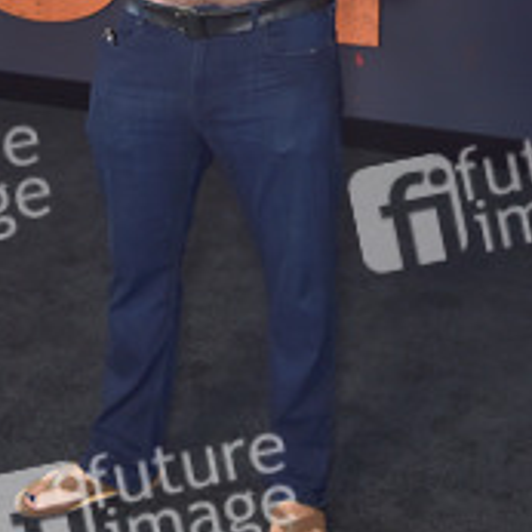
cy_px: 46
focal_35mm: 67
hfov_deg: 25.7
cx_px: 229
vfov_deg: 24.9
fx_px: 1165
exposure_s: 1/250
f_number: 6.3
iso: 800
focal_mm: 34
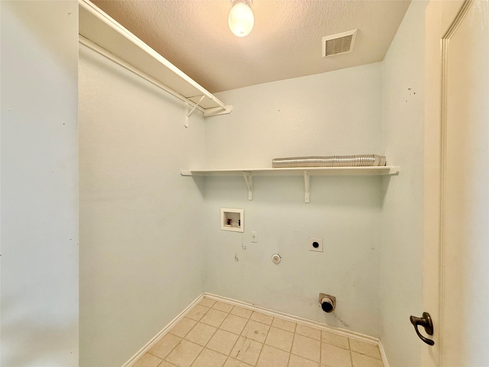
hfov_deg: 102.1
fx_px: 198
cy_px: 184
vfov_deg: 85.7
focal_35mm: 14
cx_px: 244
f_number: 2.2
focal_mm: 2.22
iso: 400
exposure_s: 1/60
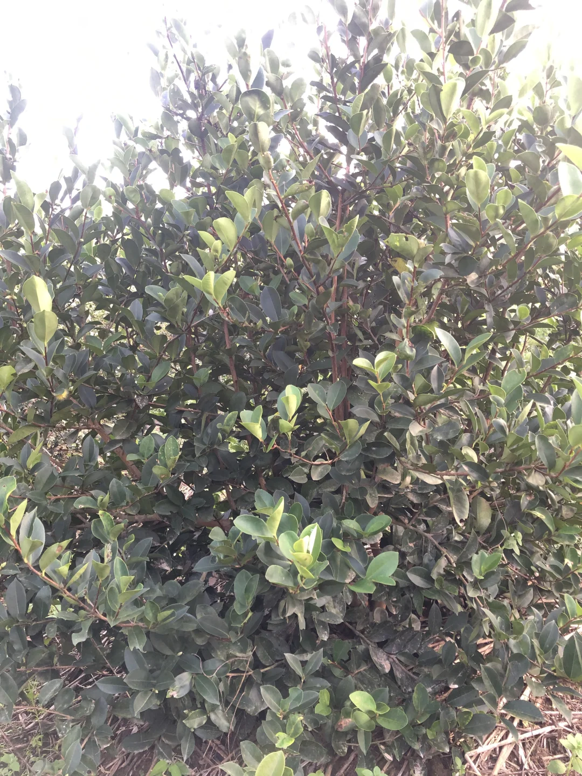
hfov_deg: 49.7
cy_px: 388
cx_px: 291
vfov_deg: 63.4
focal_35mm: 28
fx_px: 628
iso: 32
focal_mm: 3.99
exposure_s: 1/30
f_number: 1.8
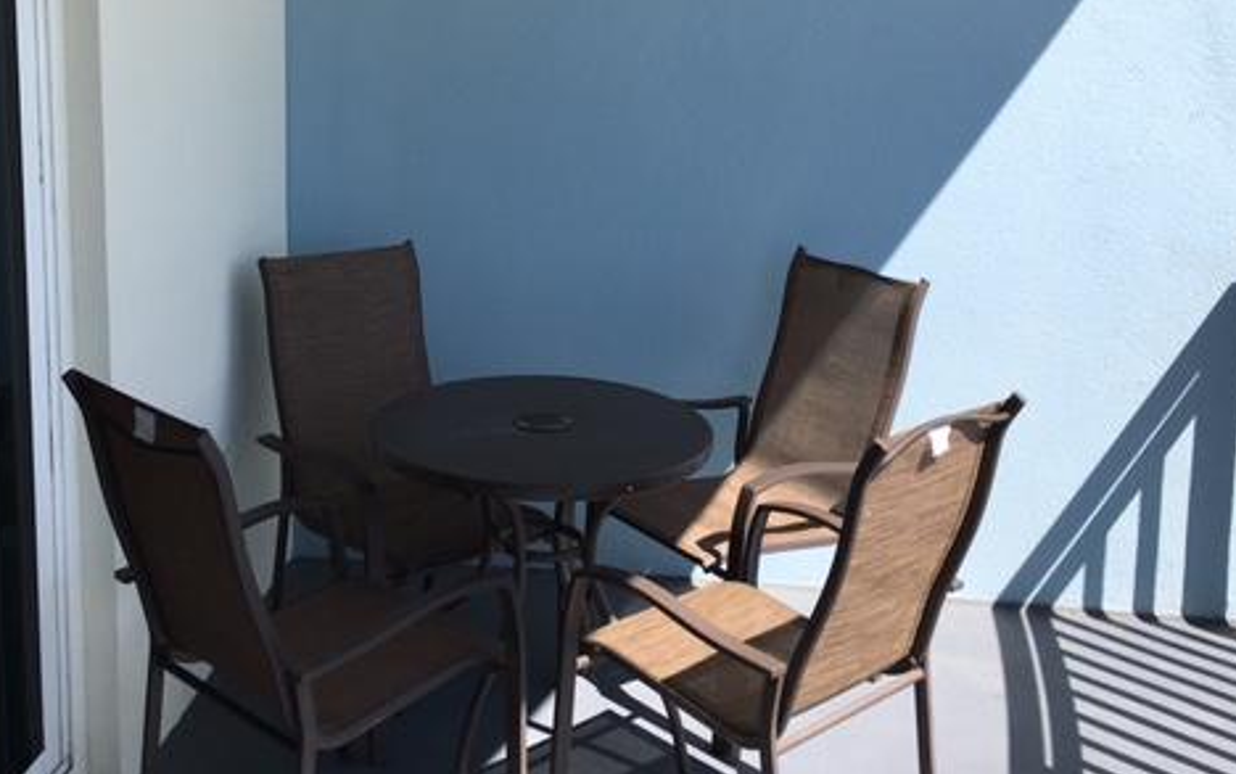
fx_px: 1415
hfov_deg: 47.1
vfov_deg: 30.0
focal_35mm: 42
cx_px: 555
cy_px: 188
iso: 25
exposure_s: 1/1282
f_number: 2.2
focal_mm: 4.15
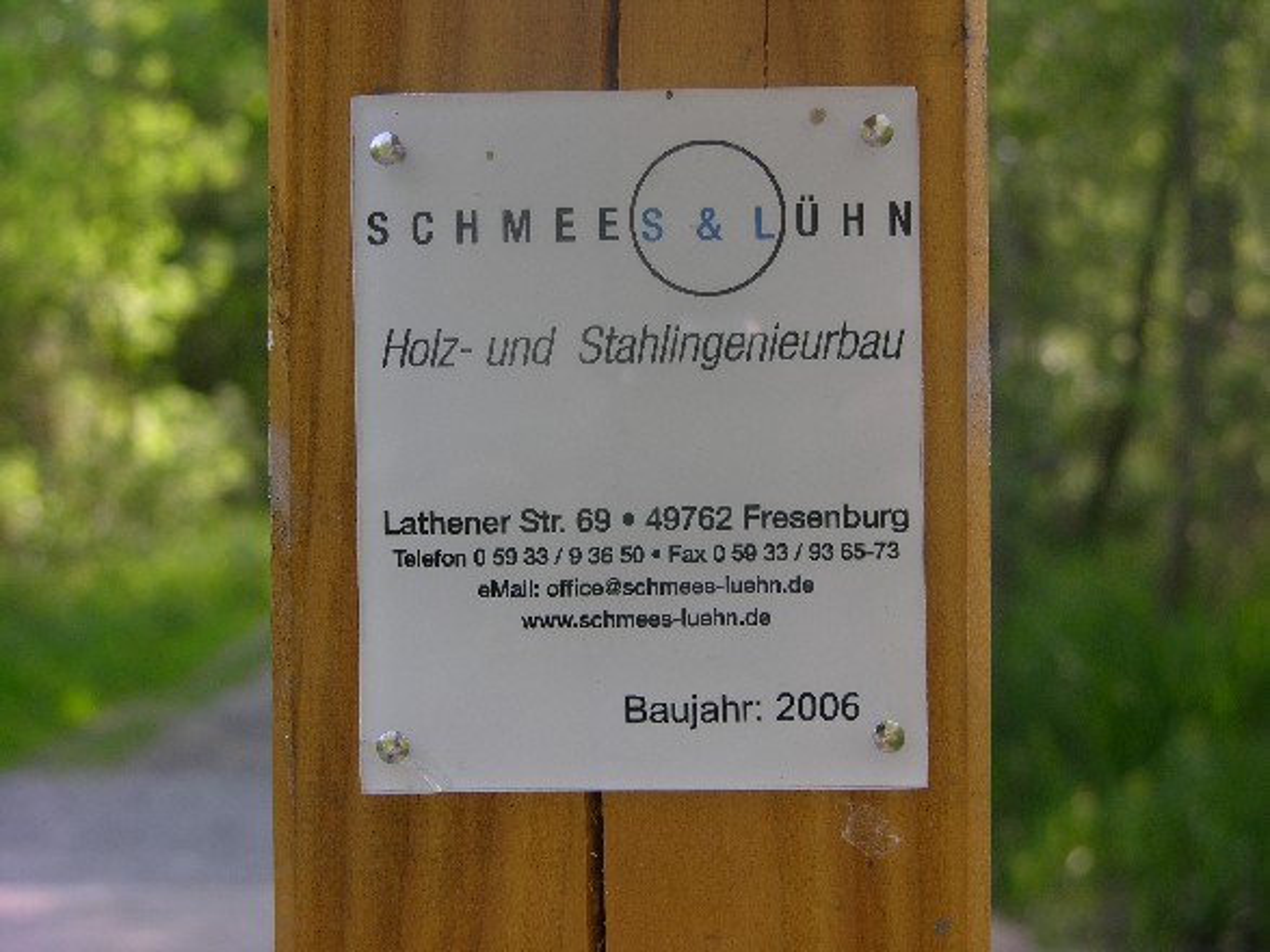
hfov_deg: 26.3
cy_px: 476
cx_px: 635
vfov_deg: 19.9
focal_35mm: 74
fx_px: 2714
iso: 50
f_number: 4.2
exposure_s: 1/59.7
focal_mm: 18.8
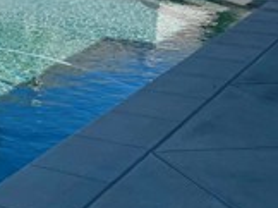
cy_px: 65
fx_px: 794
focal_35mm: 99
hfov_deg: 16.9
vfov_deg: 14.9
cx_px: -201
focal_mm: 5.1
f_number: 1.6
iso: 32
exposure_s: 1/4348
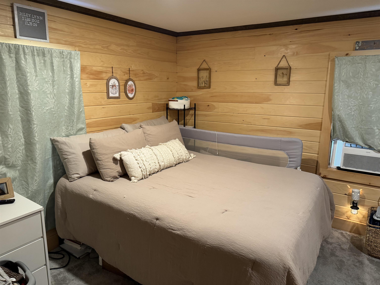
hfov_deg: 71.6
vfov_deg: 56.8
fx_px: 263
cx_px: 190
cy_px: 142
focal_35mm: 24
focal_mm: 6.76
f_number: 1.78
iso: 500
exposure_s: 1/60
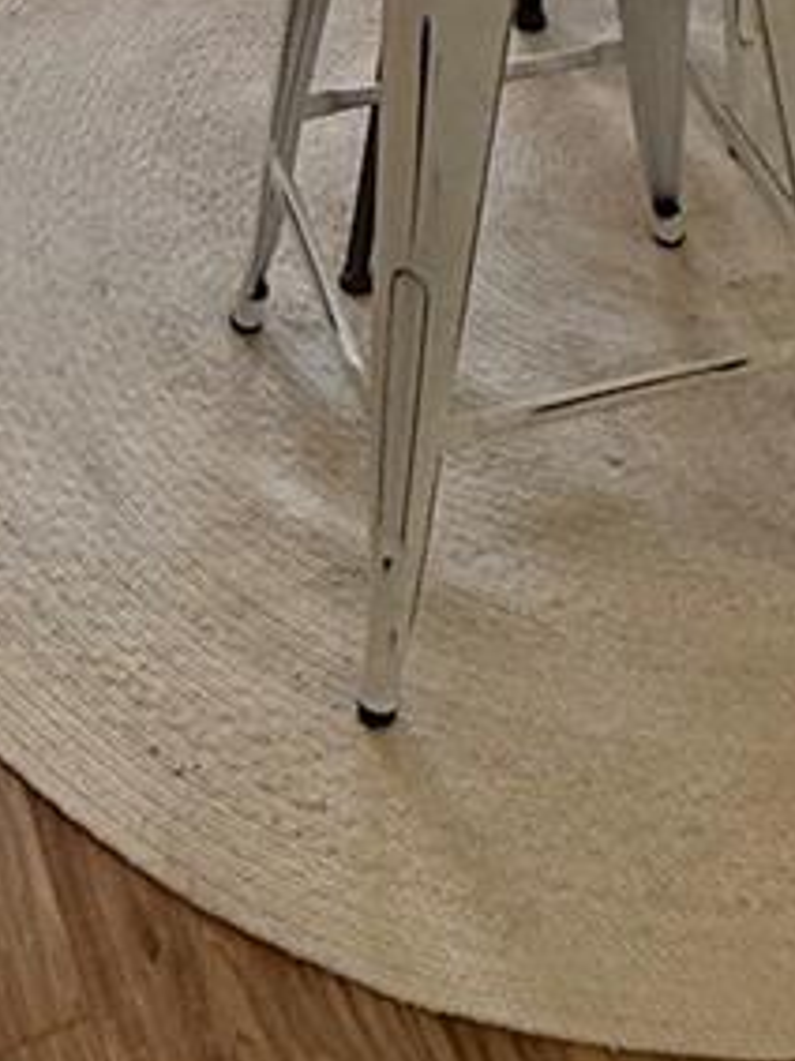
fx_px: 2329
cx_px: 386
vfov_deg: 18.2
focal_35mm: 76
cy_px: -1005
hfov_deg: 19.4
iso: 125
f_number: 2.2
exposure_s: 1/120
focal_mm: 2.22
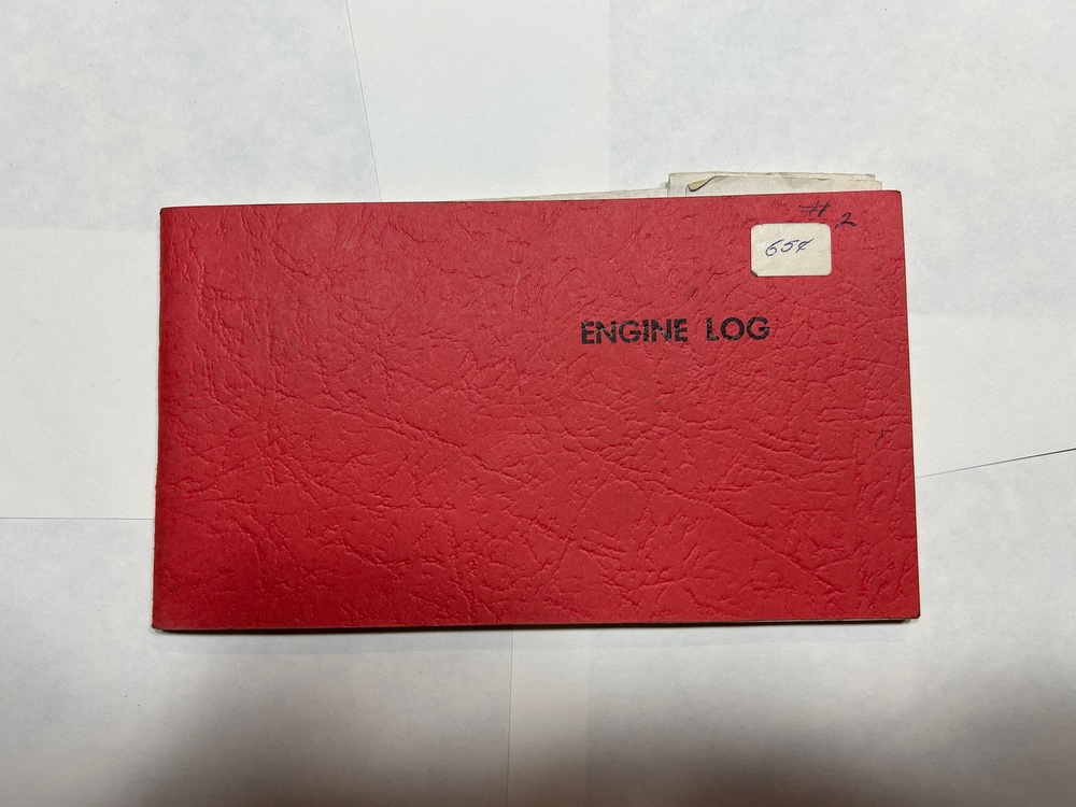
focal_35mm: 26
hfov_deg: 67.3
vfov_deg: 53.1
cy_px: 404
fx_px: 808
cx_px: 538
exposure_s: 1/120
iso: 64
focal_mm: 5.7
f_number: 1.5
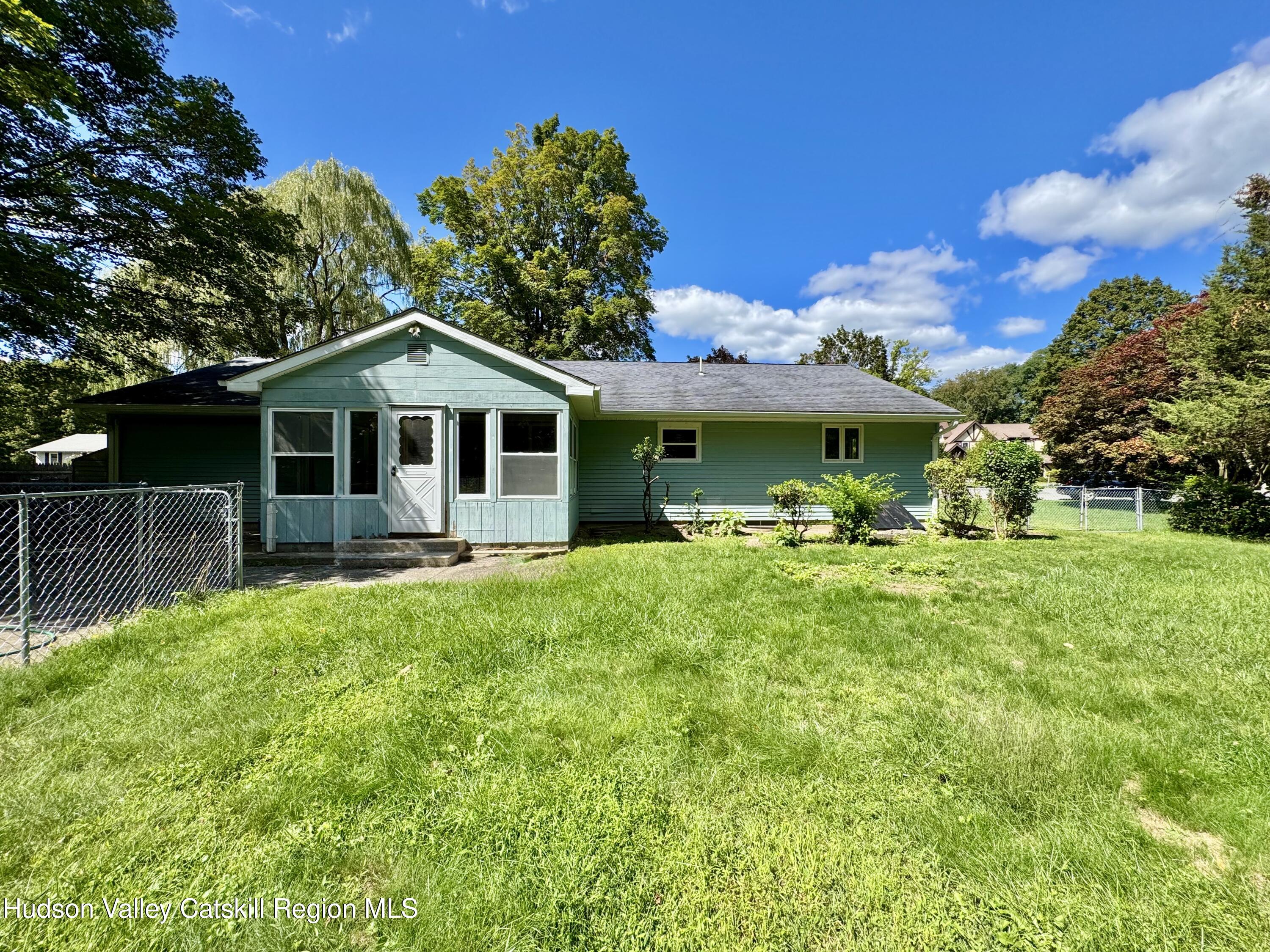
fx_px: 514
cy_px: 476
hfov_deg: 102.1
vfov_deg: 85.7
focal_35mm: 14
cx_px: 635
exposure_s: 1/1323
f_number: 2.2
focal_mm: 2.22
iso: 50
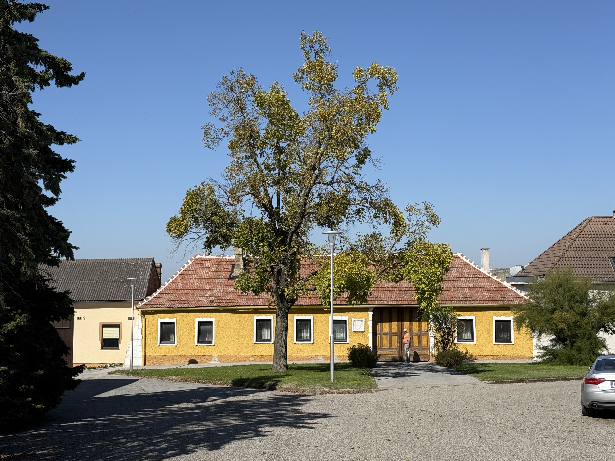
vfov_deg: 30.3
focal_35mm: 48
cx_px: 308
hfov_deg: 39.7
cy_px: 230
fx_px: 853
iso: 64
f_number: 1.78
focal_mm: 6.76
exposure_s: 1/6024
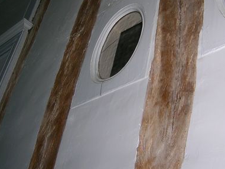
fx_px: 397
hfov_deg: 31.5
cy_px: 49
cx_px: 142
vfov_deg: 23.9
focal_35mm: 61
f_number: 2.9
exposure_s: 1/60.1
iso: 50
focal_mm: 5.7
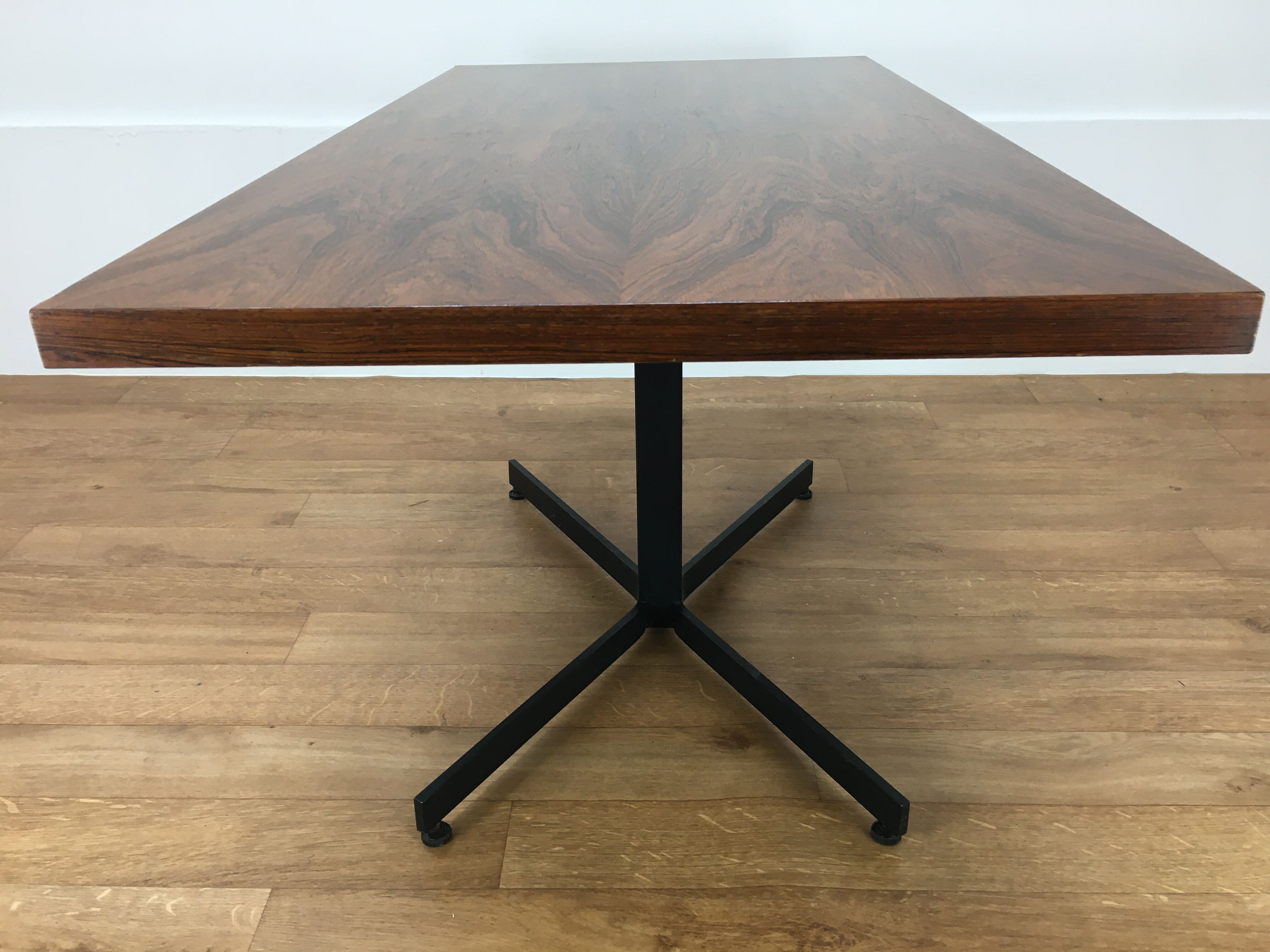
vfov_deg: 48.2
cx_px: 635
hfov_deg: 61.7
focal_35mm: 29
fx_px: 1064
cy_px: 476
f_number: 2.2
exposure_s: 1/33
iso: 25
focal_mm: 4.15
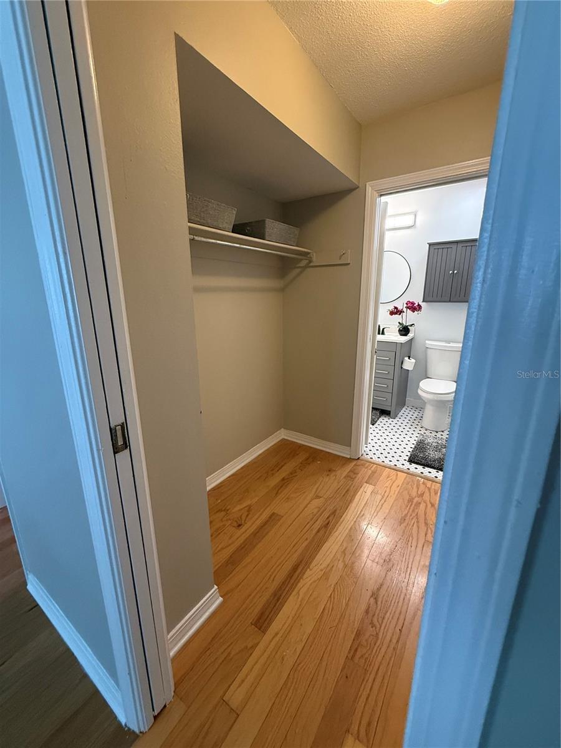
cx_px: 280
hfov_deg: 85.7
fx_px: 303
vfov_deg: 102.1
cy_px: 374
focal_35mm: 14
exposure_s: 1/60
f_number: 2.2
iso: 500
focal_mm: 2.22
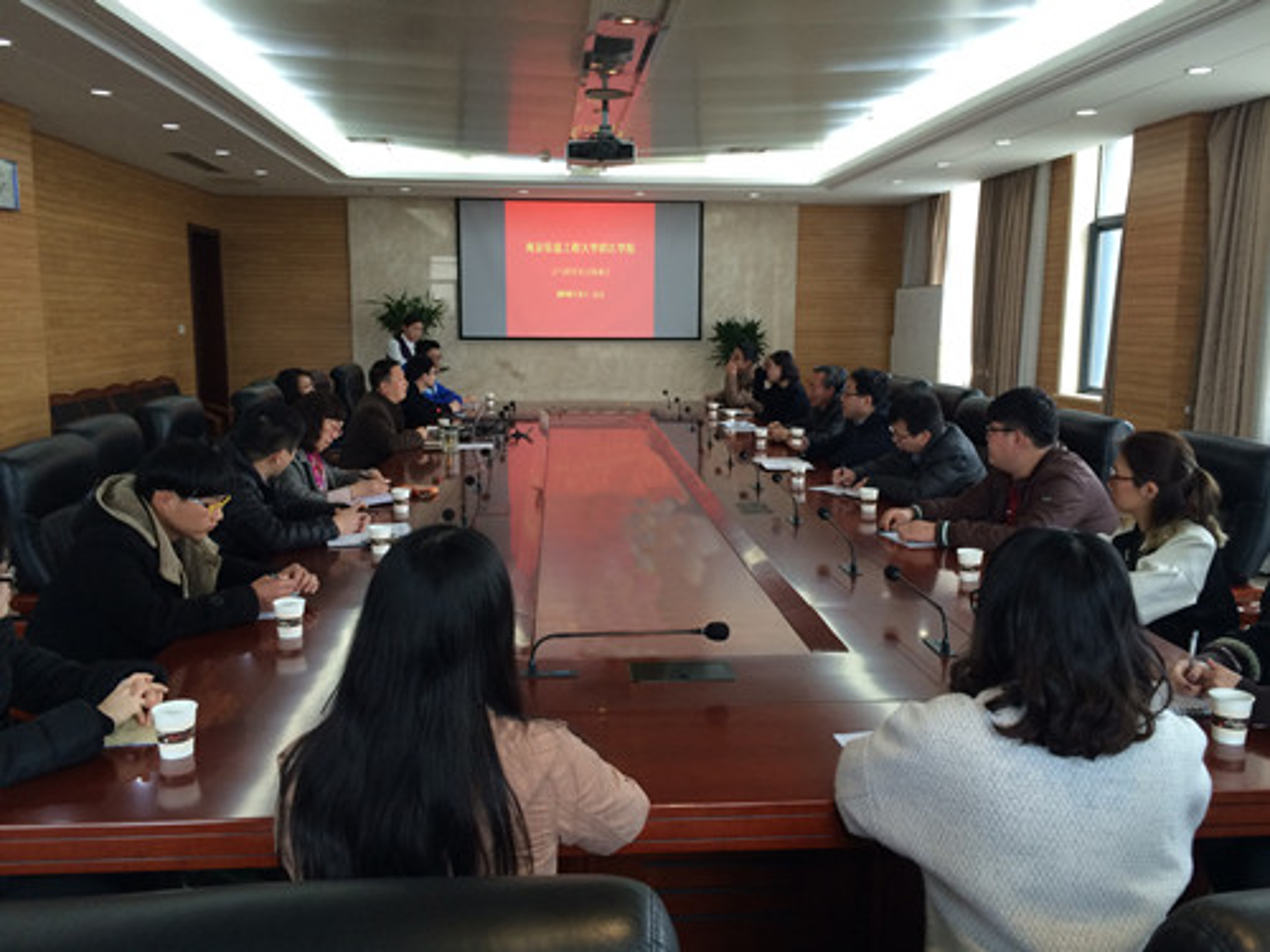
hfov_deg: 61.7
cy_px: 476
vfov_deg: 48.2
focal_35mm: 29
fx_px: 1064
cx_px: 635
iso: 64
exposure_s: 1/33
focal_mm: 4.15
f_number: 2.2
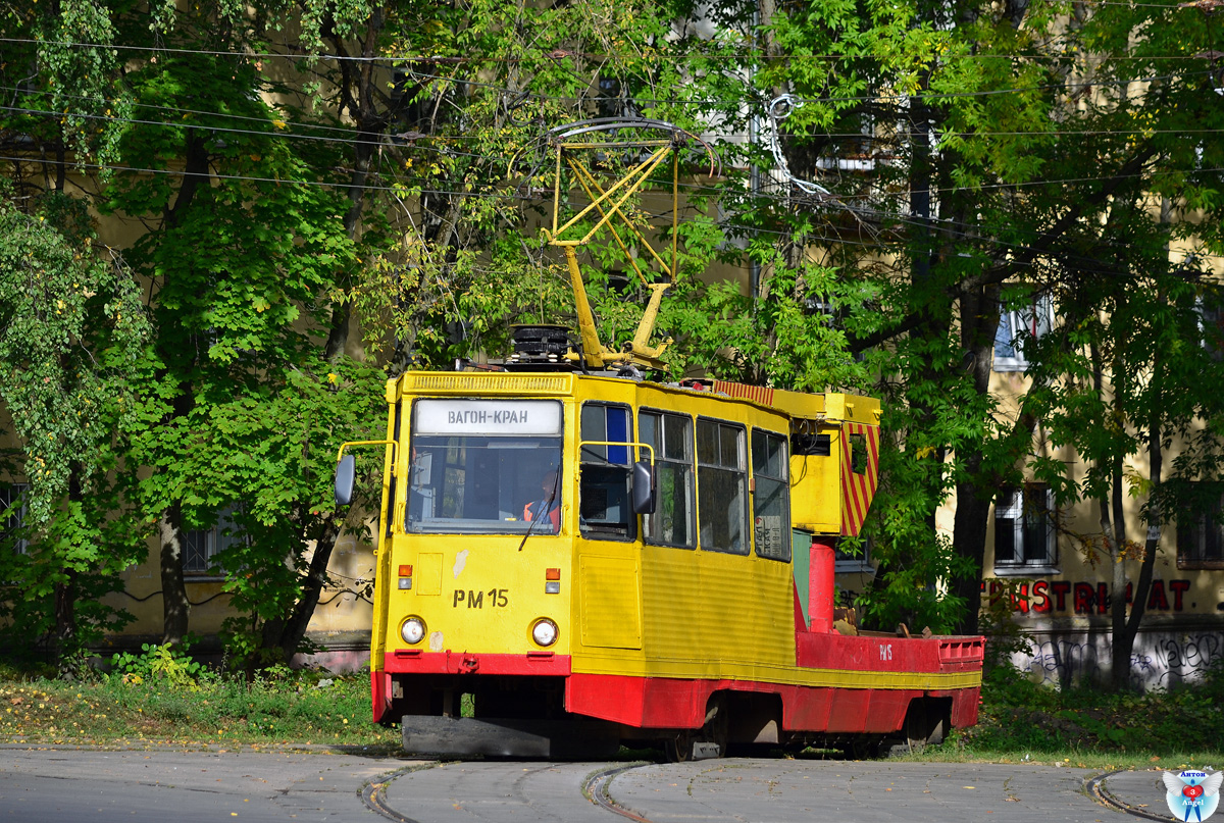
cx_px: 612
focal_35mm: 153
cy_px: 412
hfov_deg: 13.4
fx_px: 5216
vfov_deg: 9.0
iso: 100
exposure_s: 1/500
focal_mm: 102
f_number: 4.8
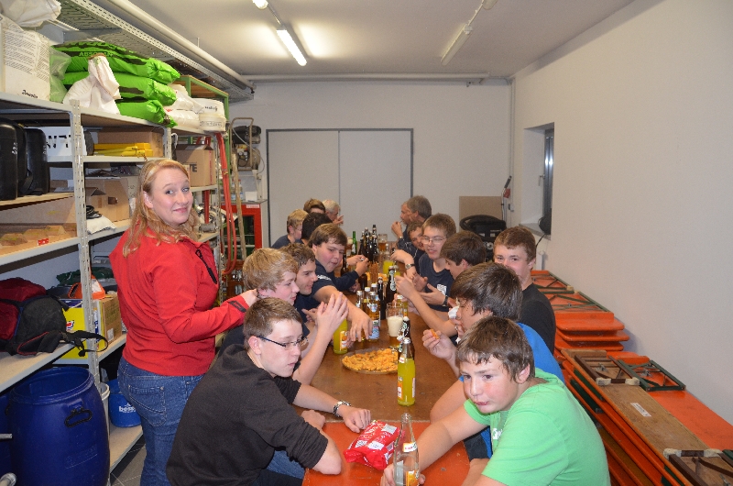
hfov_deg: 67.5
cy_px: 243
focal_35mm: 27
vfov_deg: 47.7
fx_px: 549
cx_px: 366
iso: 900
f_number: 3.5
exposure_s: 1/60
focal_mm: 18
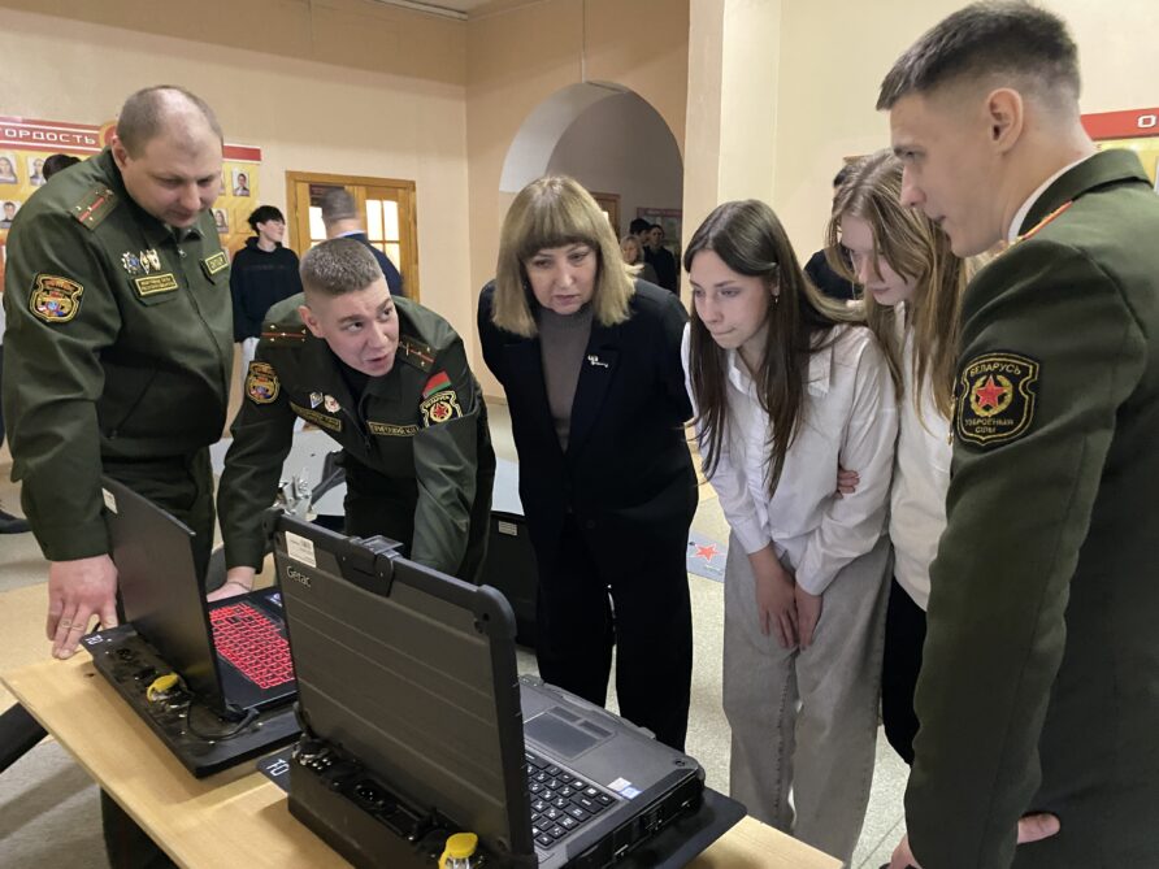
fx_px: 871
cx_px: 580
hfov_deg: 67.3
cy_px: 434
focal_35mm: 26
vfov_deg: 53.1
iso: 800
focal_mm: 4.25
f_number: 1.8
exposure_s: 1/25
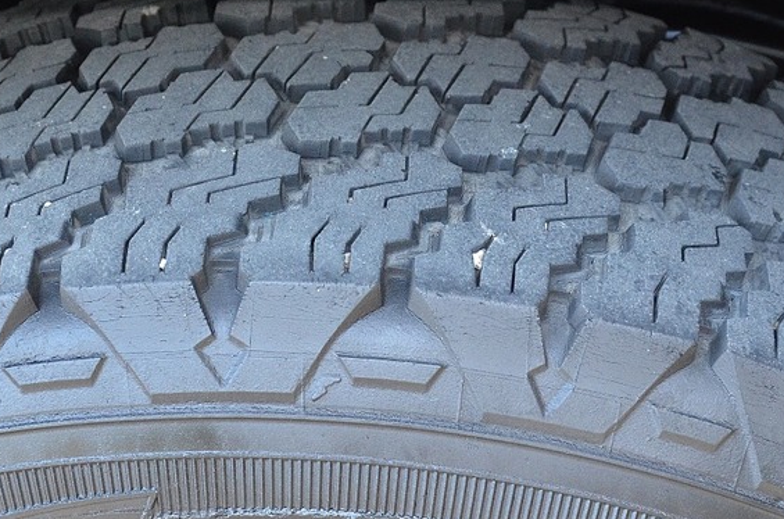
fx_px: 2216
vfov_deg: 13.4
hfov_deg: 20.0
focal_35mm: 102
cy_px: 246
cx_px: 290
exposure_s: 1/60
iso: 1400
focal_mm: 30
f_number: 4.2
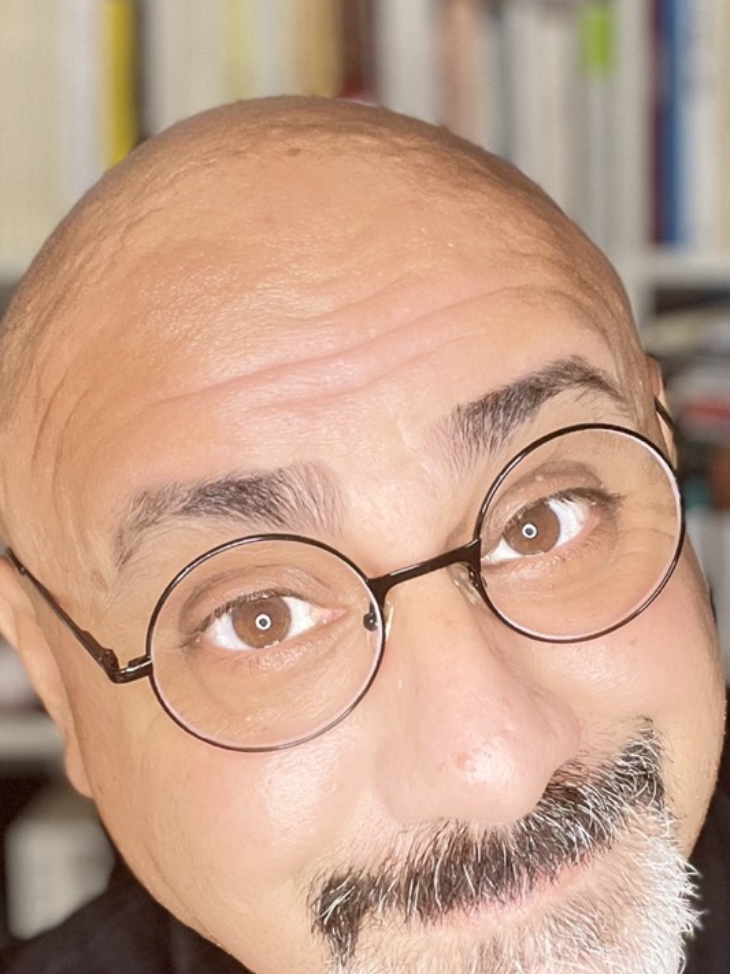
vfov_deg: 35.2
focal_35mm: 54
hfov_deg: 26.9
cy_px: 651
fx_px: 1519
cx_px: 466
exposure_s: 1/27
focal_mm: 2.71
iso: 400
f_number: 2.2
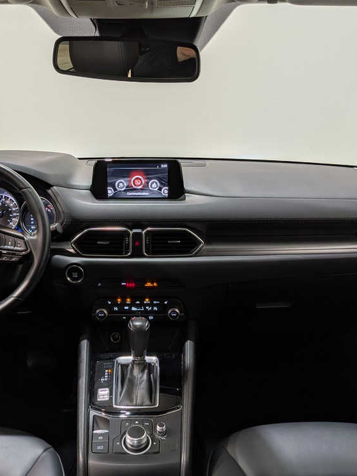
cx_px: 146
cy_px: 234
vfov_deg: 55.3
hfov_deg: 42.8
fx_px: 454
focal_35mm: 33
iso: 29
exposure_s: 1/120
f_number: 1.7
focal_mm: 4.53
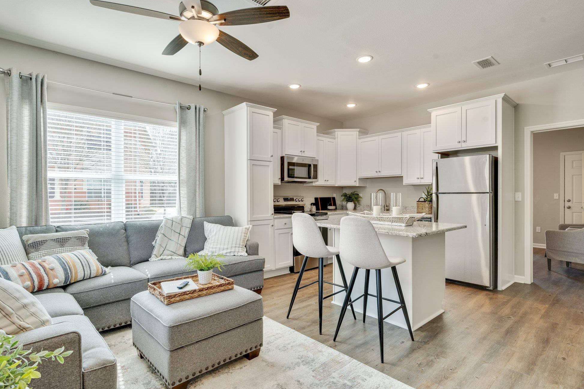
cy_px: 197
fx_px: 308
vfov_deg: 64.5
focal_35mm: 19
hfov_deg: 86.9
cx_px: 293
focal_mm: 18
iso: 100
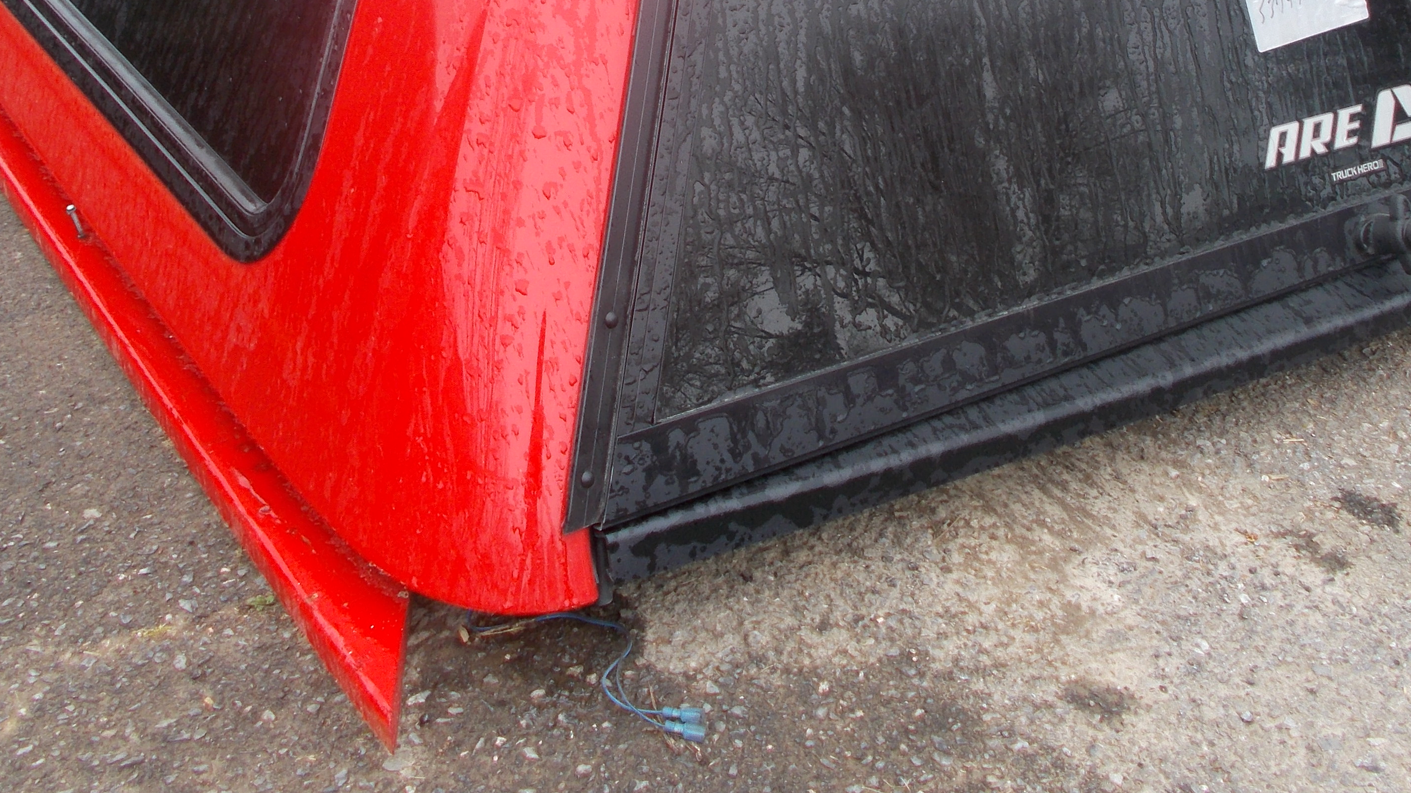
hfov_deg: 44.6
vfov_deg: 24.6
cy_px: -21
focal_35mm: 46
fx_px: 1721
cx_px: 746
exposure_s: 1/160
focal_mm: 4.6
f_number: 3.2
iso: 80
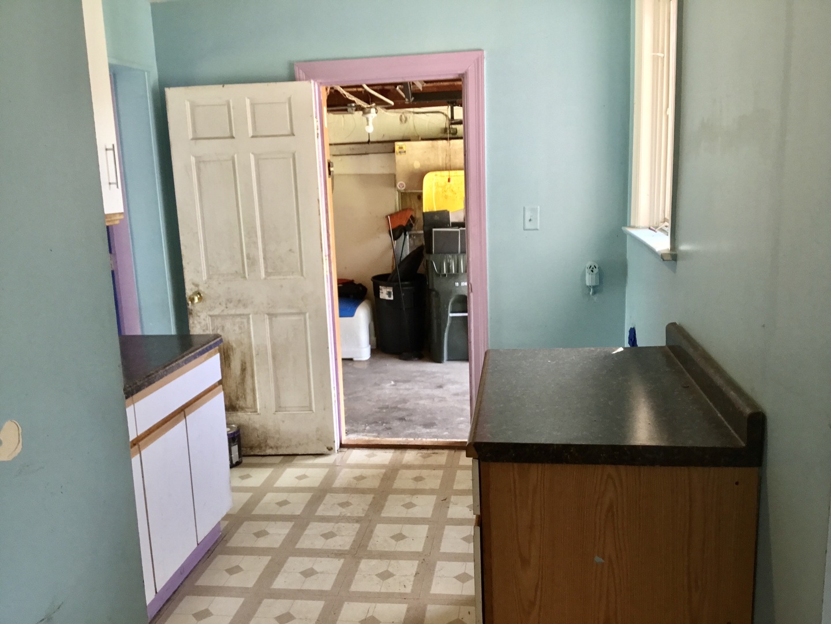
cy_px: 312
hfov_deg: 58.4
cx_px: 416
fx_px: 744
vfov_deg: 45.4
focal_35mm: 31
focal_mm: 3.3
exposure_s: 1/30
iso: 80
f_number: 2.4
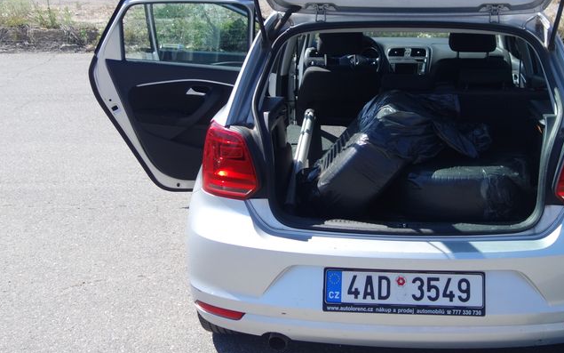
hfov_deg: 43.0
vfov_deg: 27.6
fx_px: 707
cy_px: 92
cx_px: 369
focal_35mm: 46
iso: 125
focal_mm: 10.4
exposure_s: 1/2000
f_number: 1.8
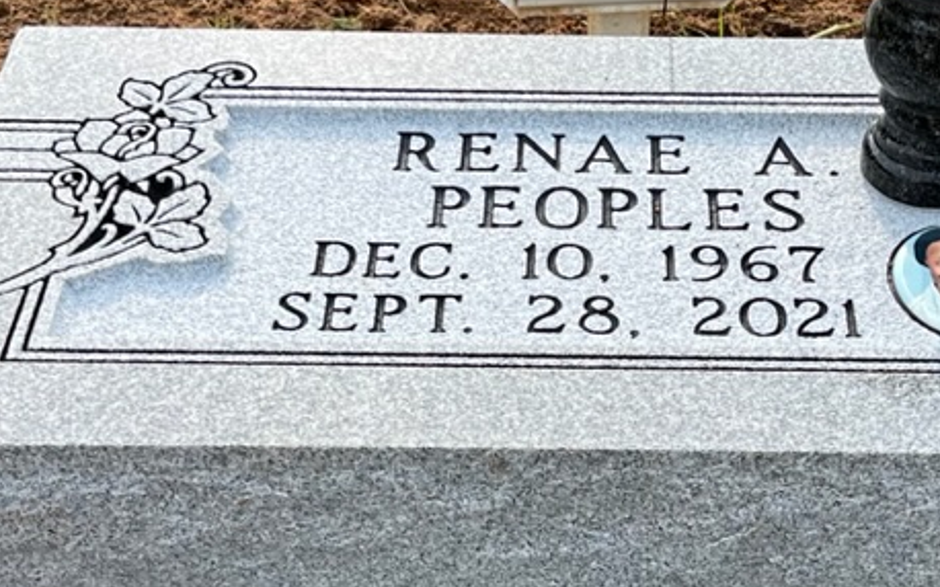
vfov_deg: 16.9
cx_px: 620
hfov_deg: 26.7
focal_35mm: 77
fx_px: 1972
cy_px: 367
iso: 50
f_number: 1.6
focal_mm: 5.1
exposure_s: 1/1477
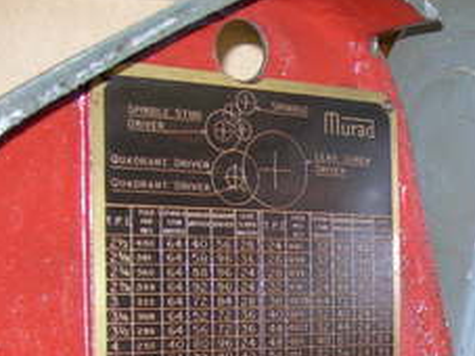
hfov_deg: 17.4
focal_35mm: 107
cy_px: 394
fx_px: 1467
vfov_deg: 13.5
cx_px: 592
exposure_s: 1/60.1
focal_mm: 7.8
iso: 50
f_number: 2.8
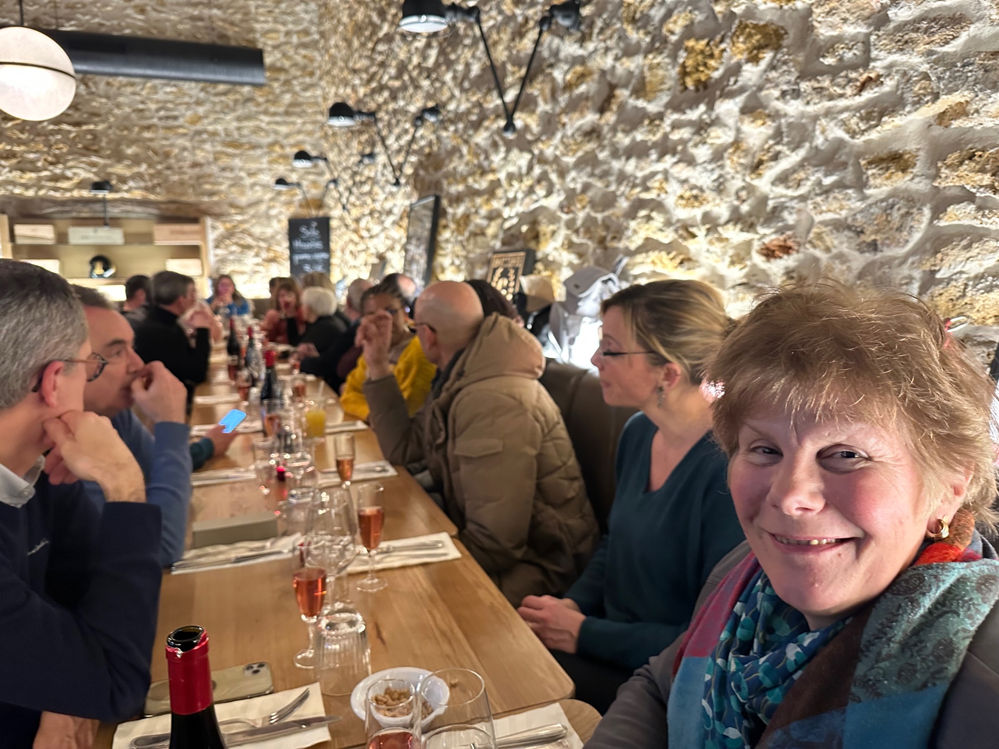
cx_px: 500
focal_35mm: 24
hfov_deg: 71.6
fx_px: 693
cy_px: 374
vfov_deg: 56.8
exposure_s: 1/33
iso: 640
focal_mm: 6.86
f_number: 1.78
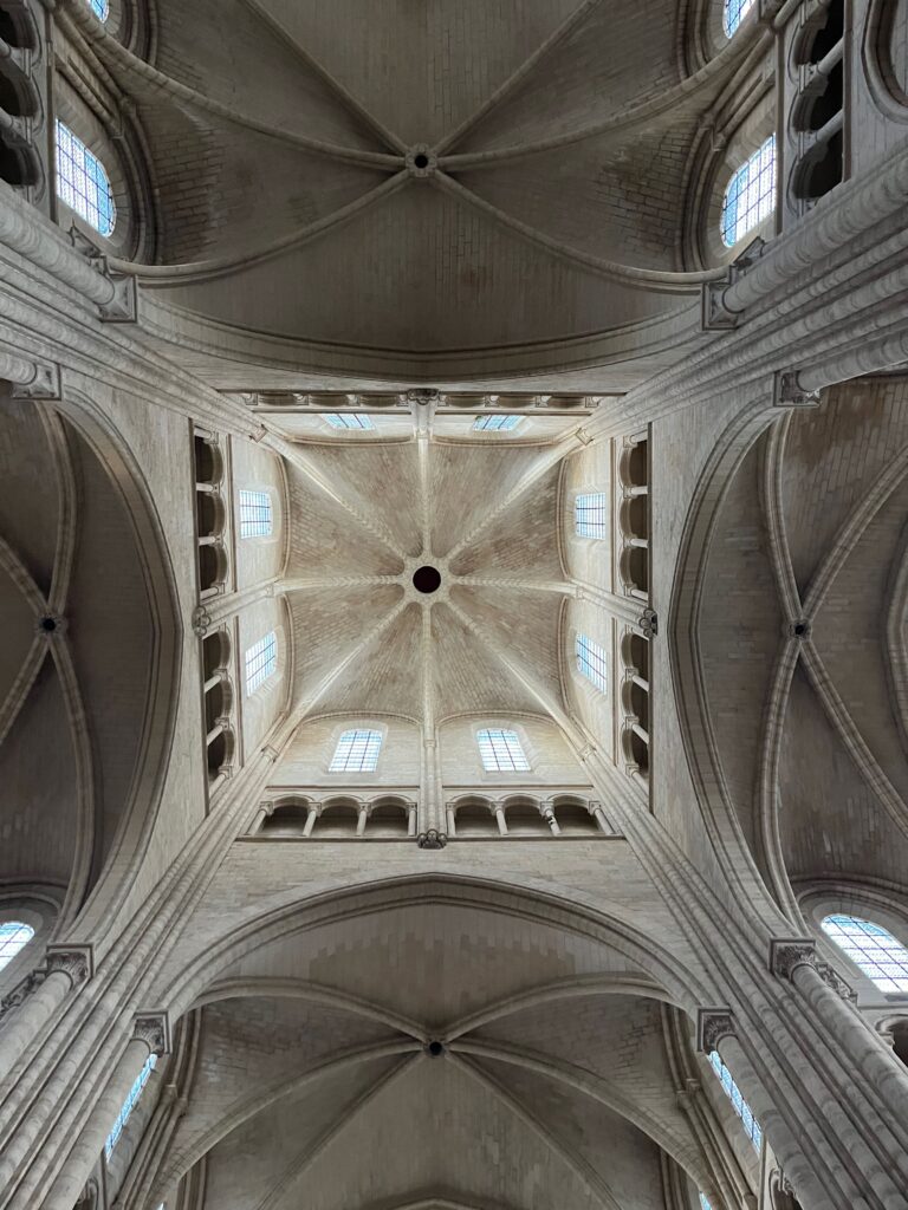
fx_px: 909
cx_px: 454
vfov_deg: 67.3
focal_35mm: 26
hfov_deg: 53.1
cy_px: 605
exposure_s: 1/56
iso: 500
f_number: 1.6
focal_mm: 5.1
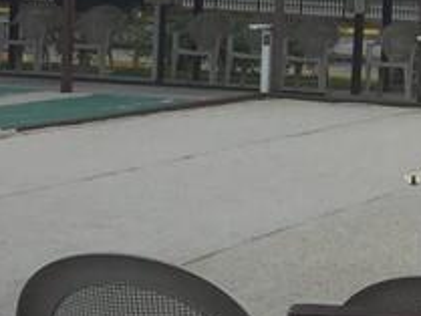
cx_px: 721
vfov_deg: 10.4
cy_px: 54
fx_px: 1728
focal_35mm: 142
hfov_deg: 12.8
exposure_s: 1/1980
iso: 32
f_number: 2.2
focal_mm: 4.15
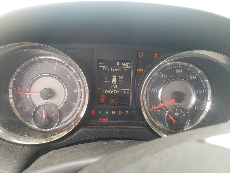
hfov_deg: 67.3
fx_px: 173
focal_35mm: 26
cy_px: 86
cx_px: 115
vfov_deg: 53.1
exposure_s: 1/185
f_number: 1.5
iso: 50
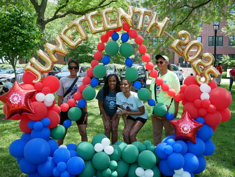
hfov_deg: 53.9
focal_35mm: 34
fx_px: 231
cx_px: 118
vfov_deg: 41.8
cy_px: 88
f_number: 4.5
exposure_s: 1/160
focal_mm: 17
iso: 200
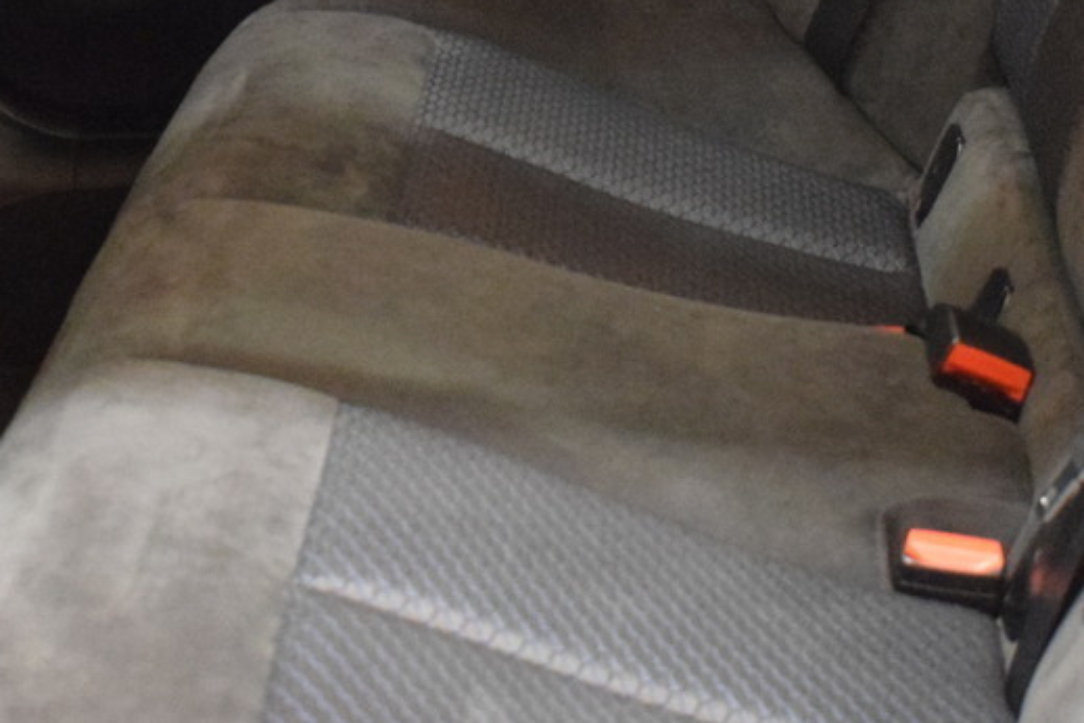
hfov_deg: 19.8
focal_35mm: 103
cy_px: 52
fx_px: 3101
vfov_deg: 13.2
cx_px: 405
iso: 6400
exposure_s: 1/40
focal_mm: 22
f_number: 3.8
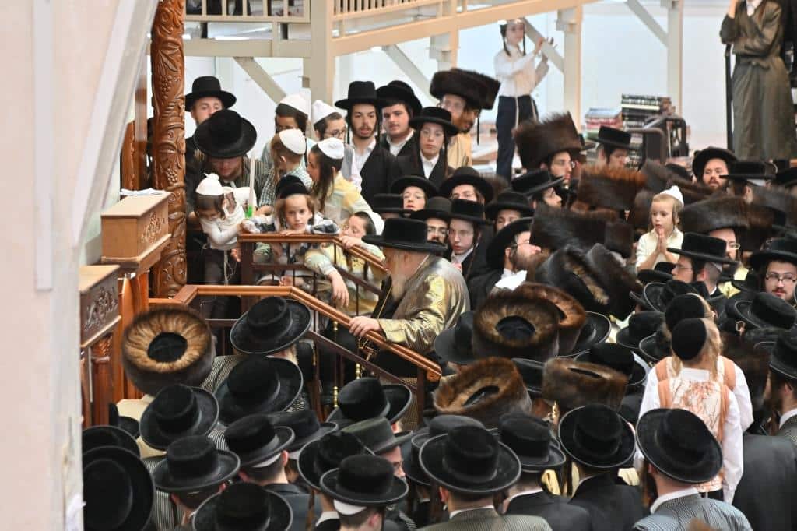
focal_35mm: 180
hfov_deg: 11.4
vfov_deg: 7.6
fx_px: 3983
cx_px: 398
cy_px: 266
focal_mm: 120
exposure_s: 1/160
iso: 500
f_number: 4.5
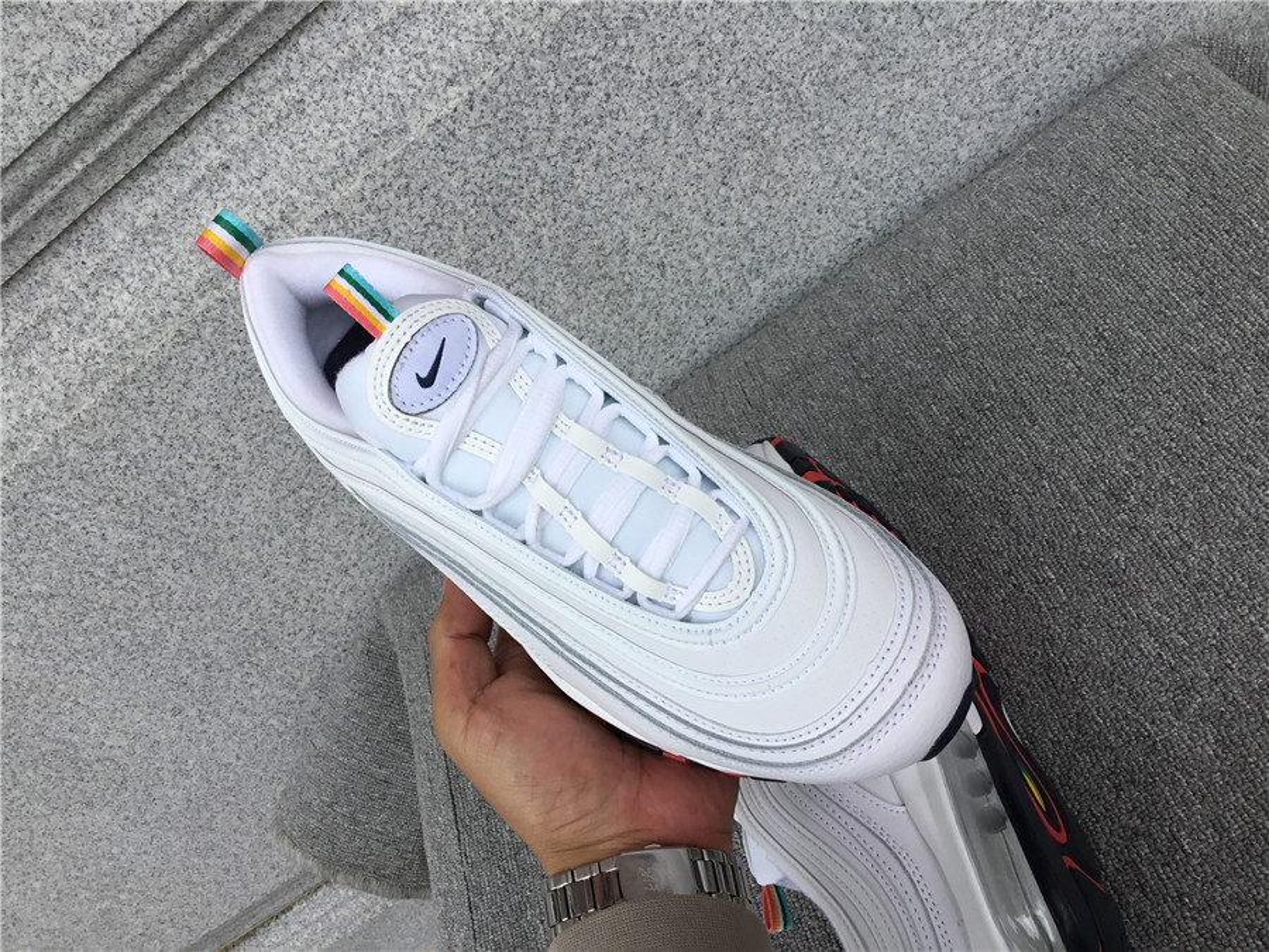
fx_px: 1136
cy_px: 476
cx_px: 634
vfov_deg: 45.4
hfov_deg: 58.4
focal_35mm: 31
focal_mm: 3.3
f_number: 2.4
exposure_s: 1/286
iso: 25
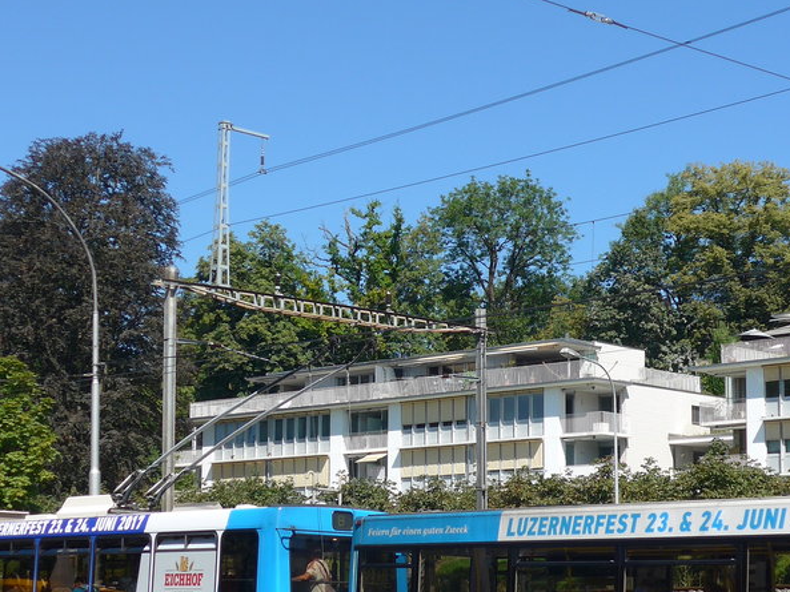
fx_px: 1895
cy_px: 382
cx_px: 478
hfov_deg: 23.5
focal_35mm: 83
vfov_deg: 17.7
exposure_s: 1/1300
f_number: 2.8
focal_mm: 8.4
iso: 80
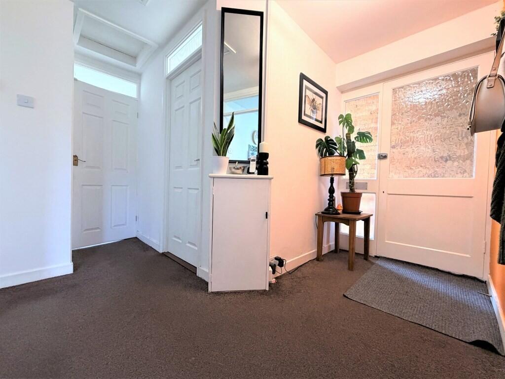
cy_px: 190
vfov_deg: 85.7
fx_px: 204
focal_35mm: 14
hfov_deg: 102.1
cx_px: 252
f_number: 2.2
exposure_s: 1/50
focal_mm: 2.22
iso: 320
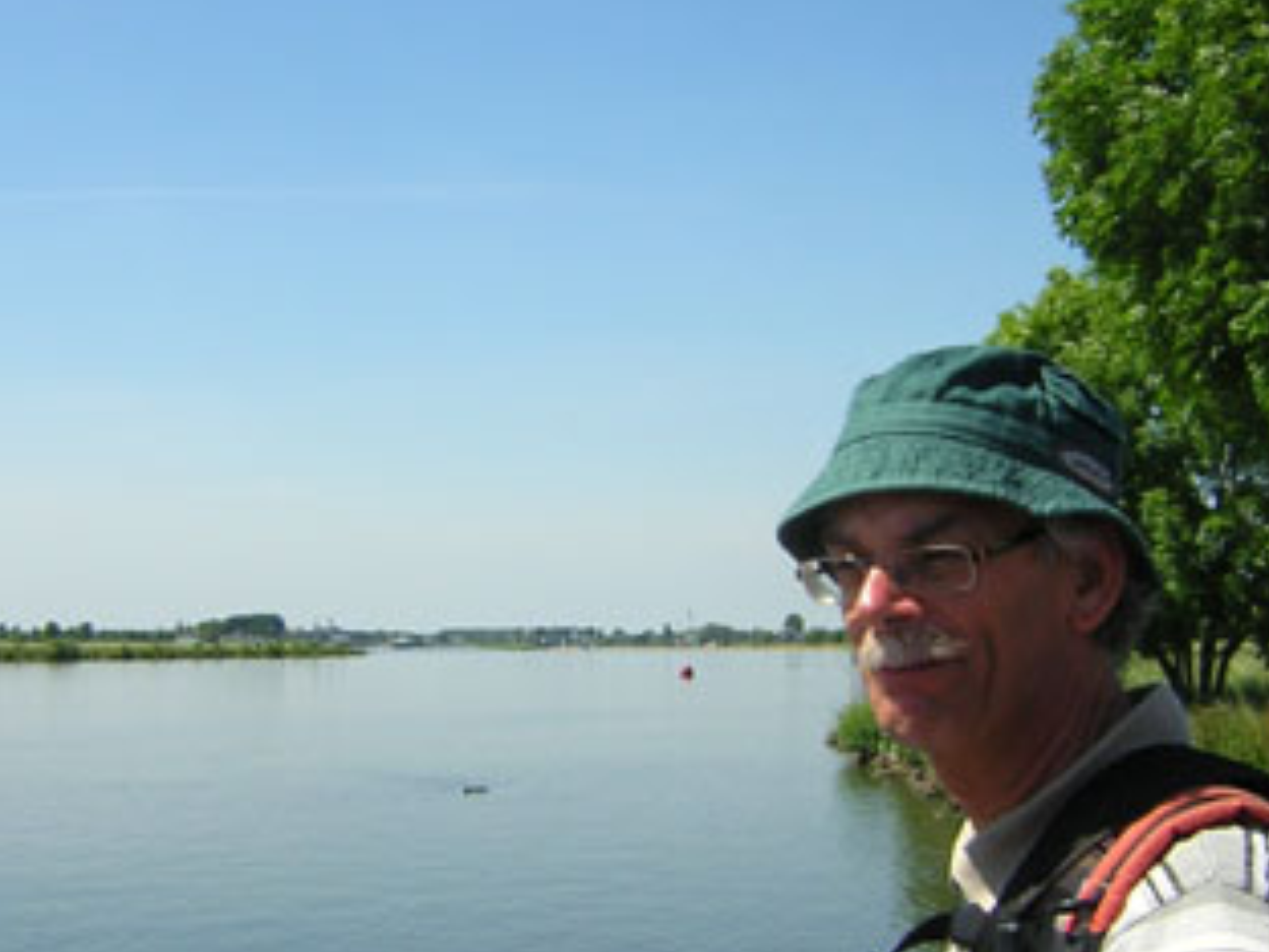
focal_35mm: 52
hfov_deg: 36.8
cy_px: 448
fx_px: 1906
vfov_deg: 28.0
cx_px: 582
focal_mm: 4.7
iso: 100
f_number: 5.2
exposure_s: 1/299
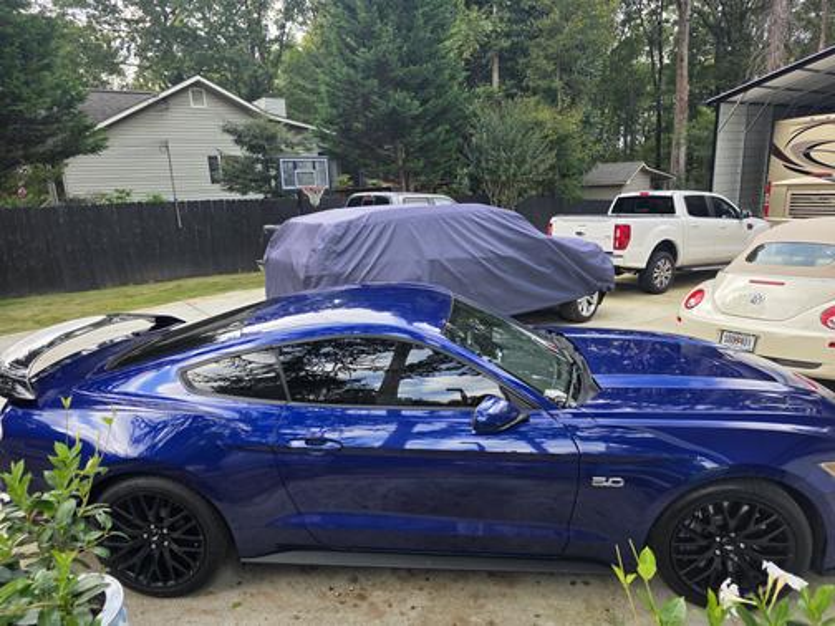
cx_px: 418
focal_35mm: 23
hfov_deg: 73.9
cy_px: 313
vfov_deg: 58.9
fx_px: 555
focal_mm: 6.3
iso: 40
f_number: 1.7
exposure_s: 1/180
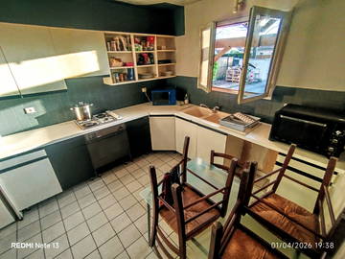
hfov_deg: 98.2
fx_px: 149
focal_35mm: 15
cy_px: 130
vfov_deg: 81.7
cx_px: 172
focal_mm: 1.65
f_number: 2.2
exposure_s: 1/50
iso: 64
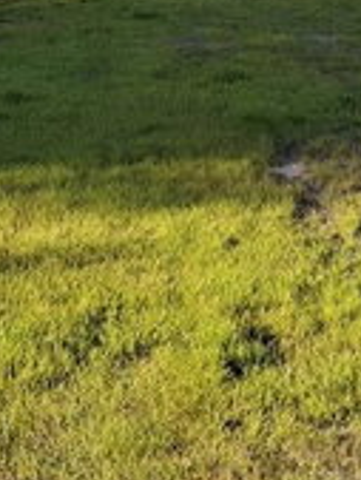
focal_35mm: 101
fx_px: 1403
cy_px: -391
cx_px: 65
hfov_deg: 14.6
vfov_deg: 16.3
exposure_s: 1/729
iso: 32
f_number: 1.8
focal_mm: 4.69
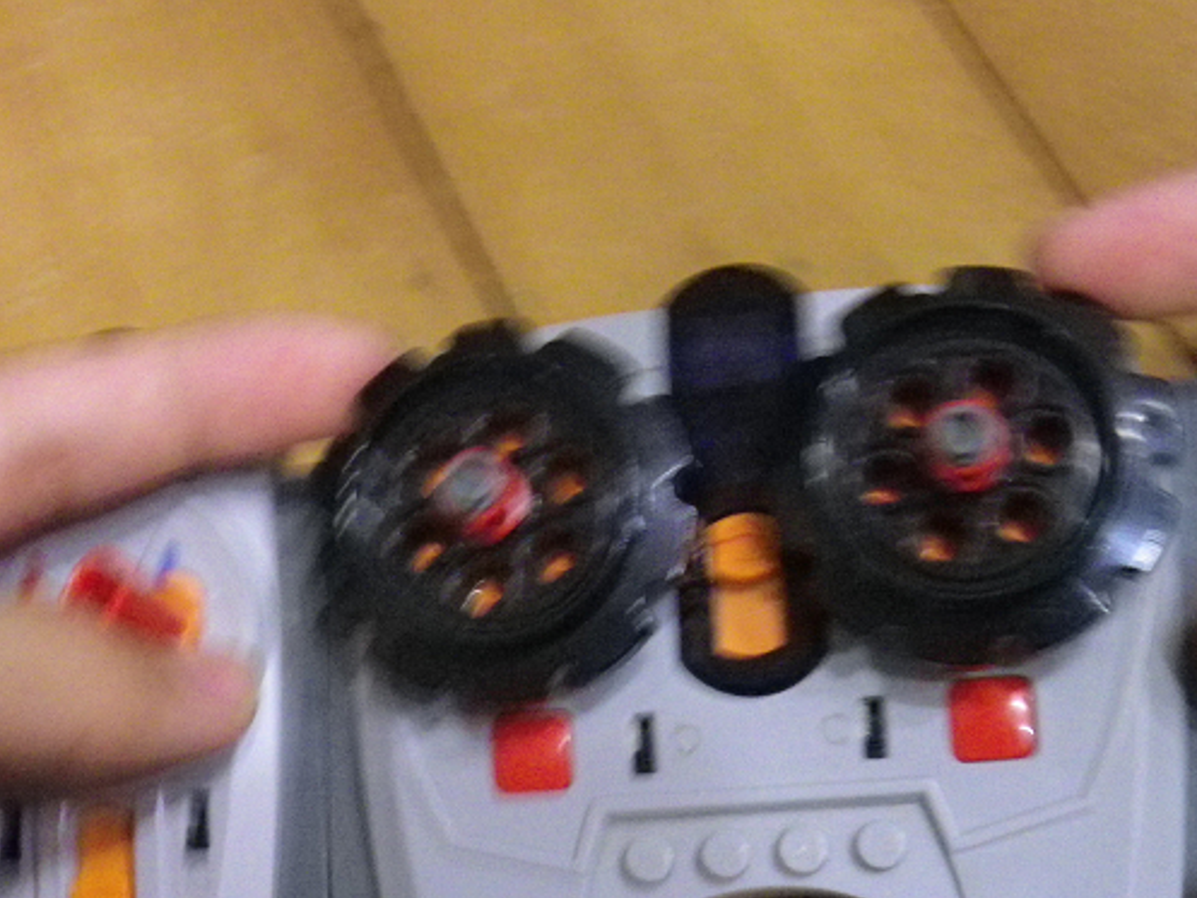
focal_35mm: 66
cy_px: 628
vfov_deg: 22.1
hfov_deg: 29.4
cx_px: 624
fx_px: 2283
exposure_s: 1/13
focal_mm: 7.3
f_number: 3.9
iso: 800
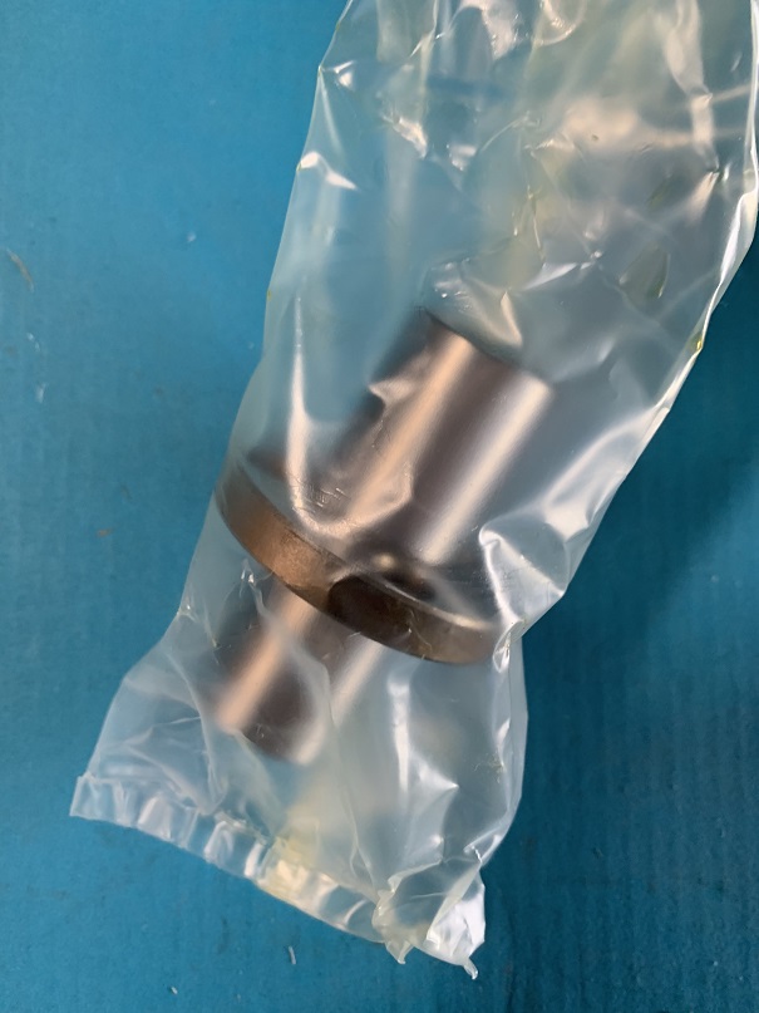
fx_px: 760
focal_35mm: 26
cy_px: 506
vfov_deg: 67.3
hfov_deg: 53.1
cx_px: 380
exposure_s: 1/60
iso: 200
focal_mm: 4.25
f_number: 1.8
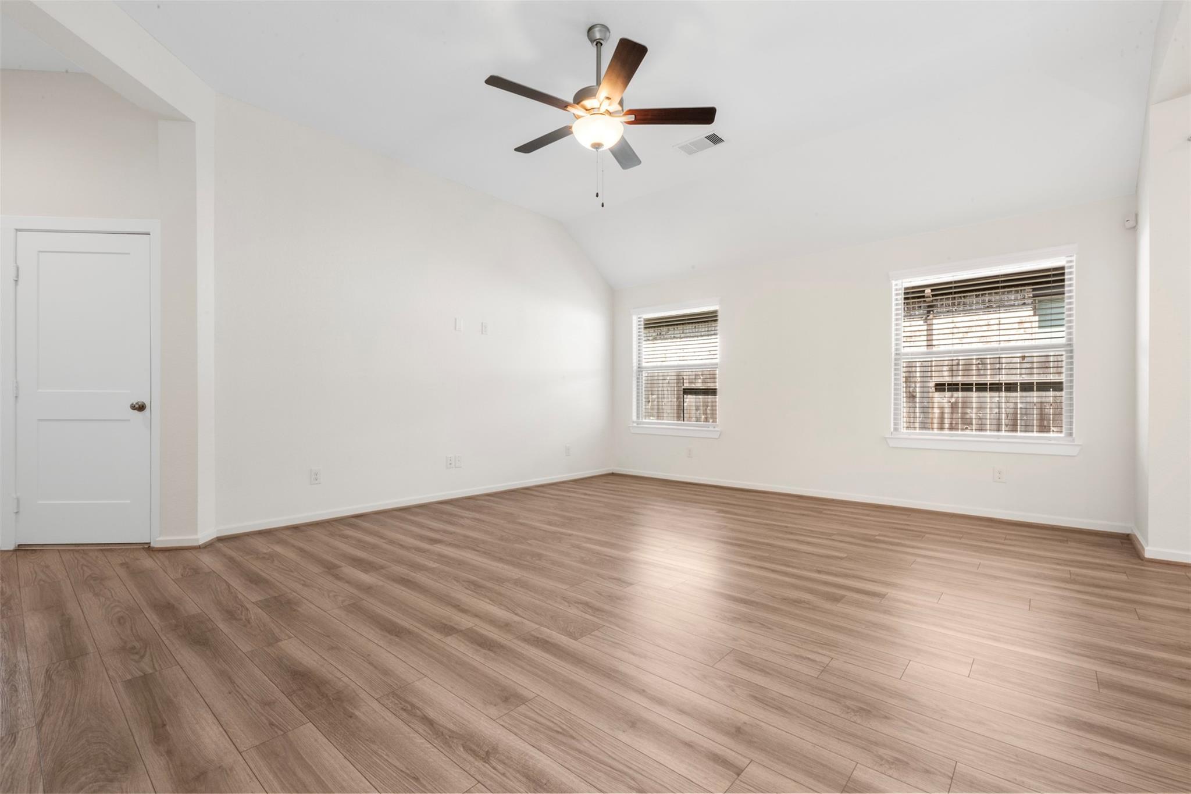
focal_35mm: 16
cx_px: 596
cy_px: 397
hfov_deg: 96.7
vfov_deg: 73.7
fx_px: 529
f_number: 9
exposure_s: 2
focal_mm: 16
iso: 250
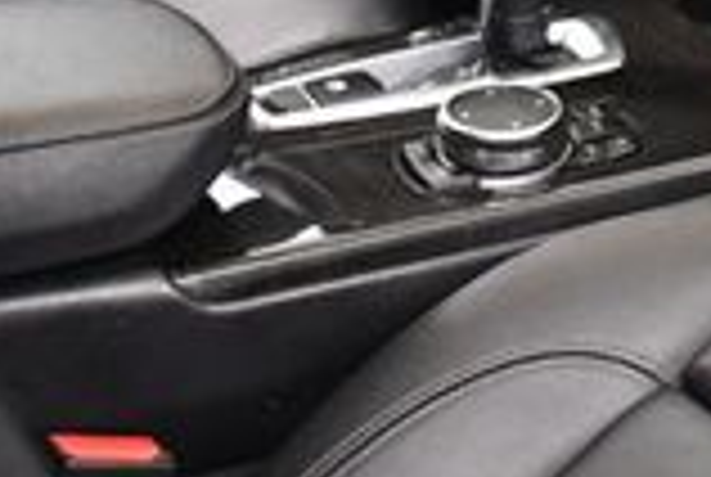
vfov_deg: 8.9
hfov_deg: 13.0
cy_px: -454
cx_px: 1197
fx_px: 2889
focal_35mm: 146
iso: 3200
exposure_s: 1/80
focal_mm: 18
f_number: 3.5
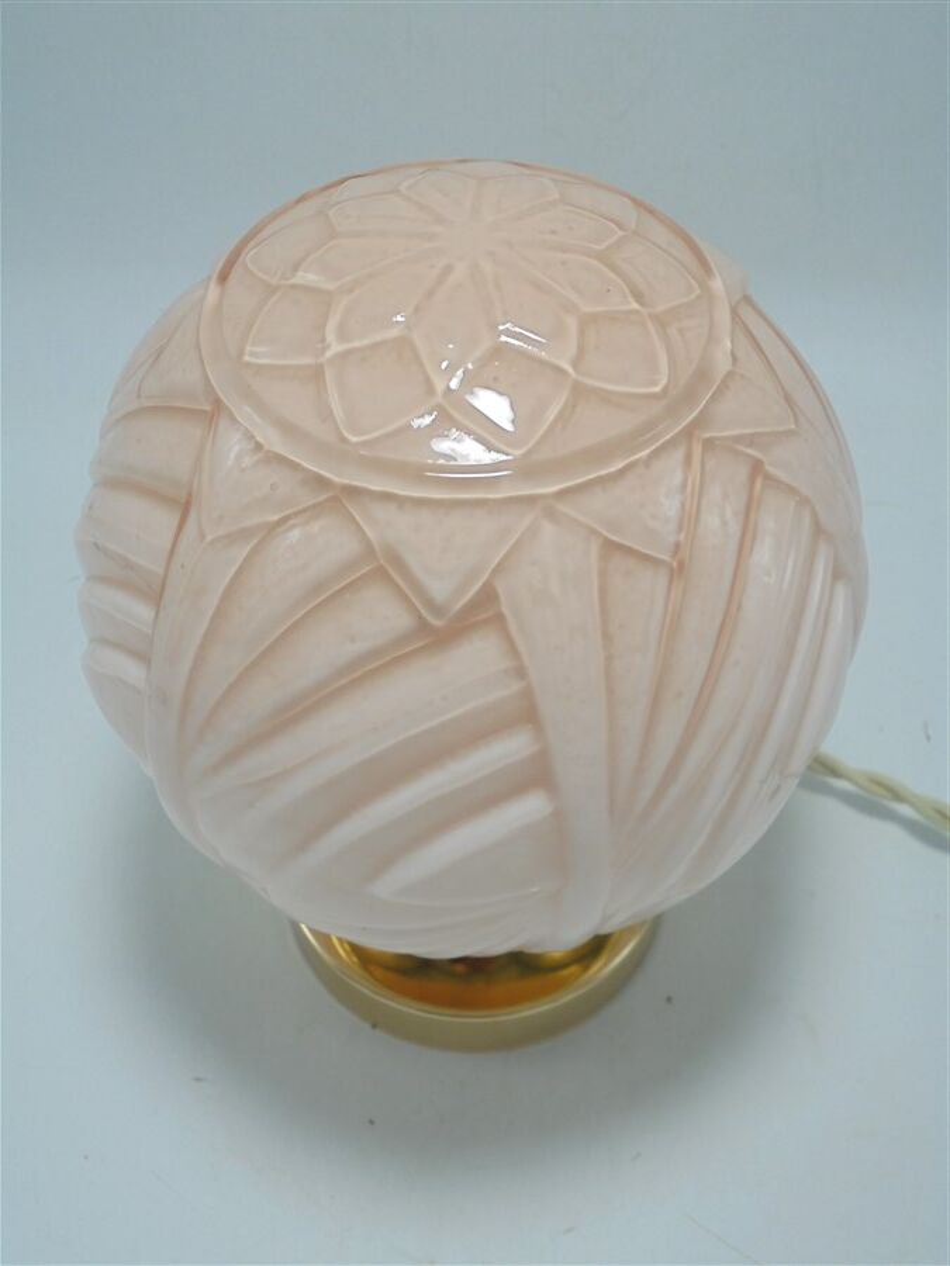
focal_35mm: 38
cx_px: 475
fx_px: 1390
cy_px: 633
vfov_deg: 49.0
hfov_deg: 37.7
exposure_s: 1/100
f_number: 4.2
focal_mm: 6.9
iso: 100
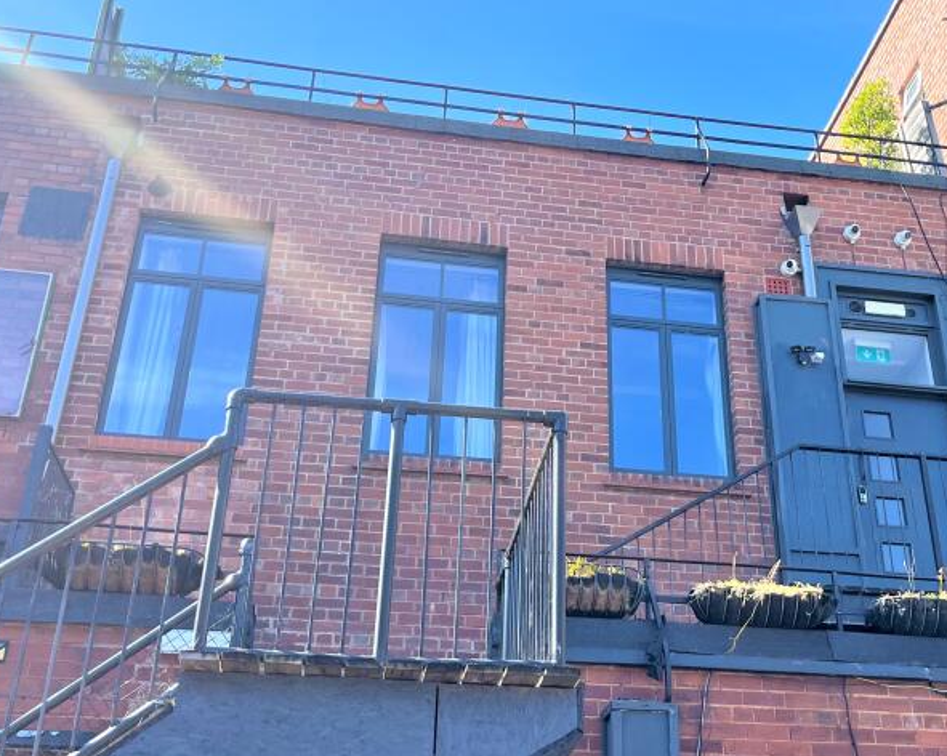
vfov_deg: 34.1
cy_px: 372
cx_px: 594
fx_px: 1232
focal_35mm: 44
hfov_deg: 41.7
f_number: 1.6
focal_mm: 5.1
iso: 50
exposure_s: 1/1117
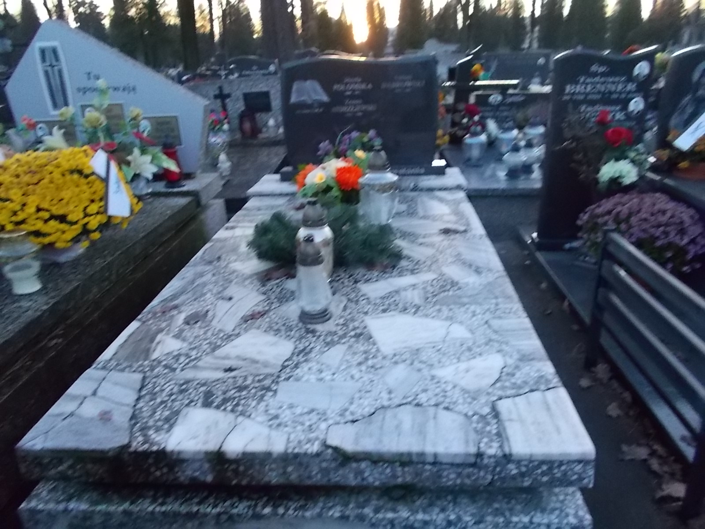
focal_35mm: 26
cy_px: 264
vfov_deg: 53.1
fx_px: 530
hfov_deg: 67.3
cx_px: 352
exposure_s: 1/80
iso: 400
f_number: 3.2
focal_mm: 4.6
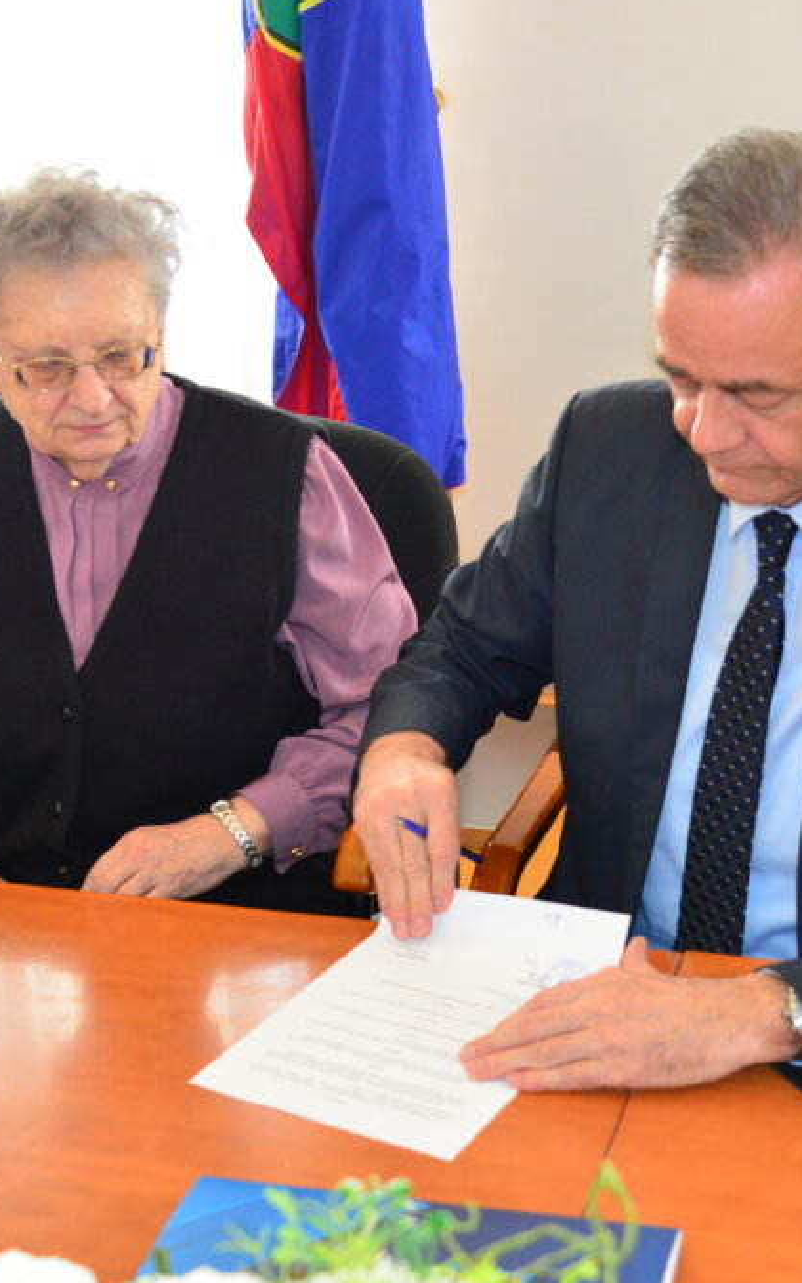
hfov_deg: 22.0
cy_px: 642
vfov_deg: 34.5
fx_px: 2063
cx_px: 430
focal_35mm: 59
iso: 3200
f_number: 4
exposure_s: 1/250
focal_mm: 38
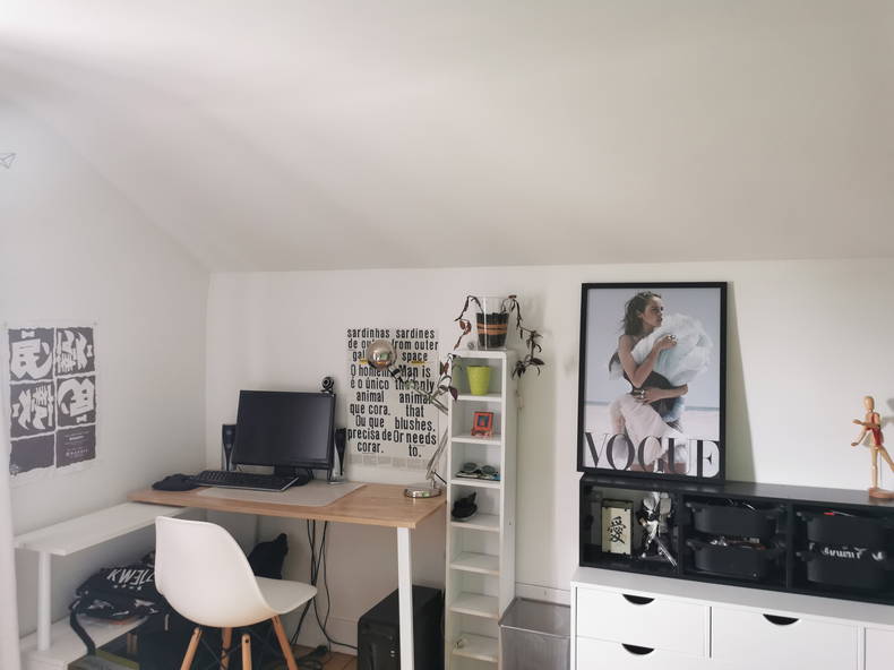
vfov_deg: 51.3
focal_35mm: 27
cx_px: 447
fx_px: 697
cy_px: 335
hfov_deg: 65.3
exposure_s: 1/50
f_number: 1.8
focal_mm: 5.58
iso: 250
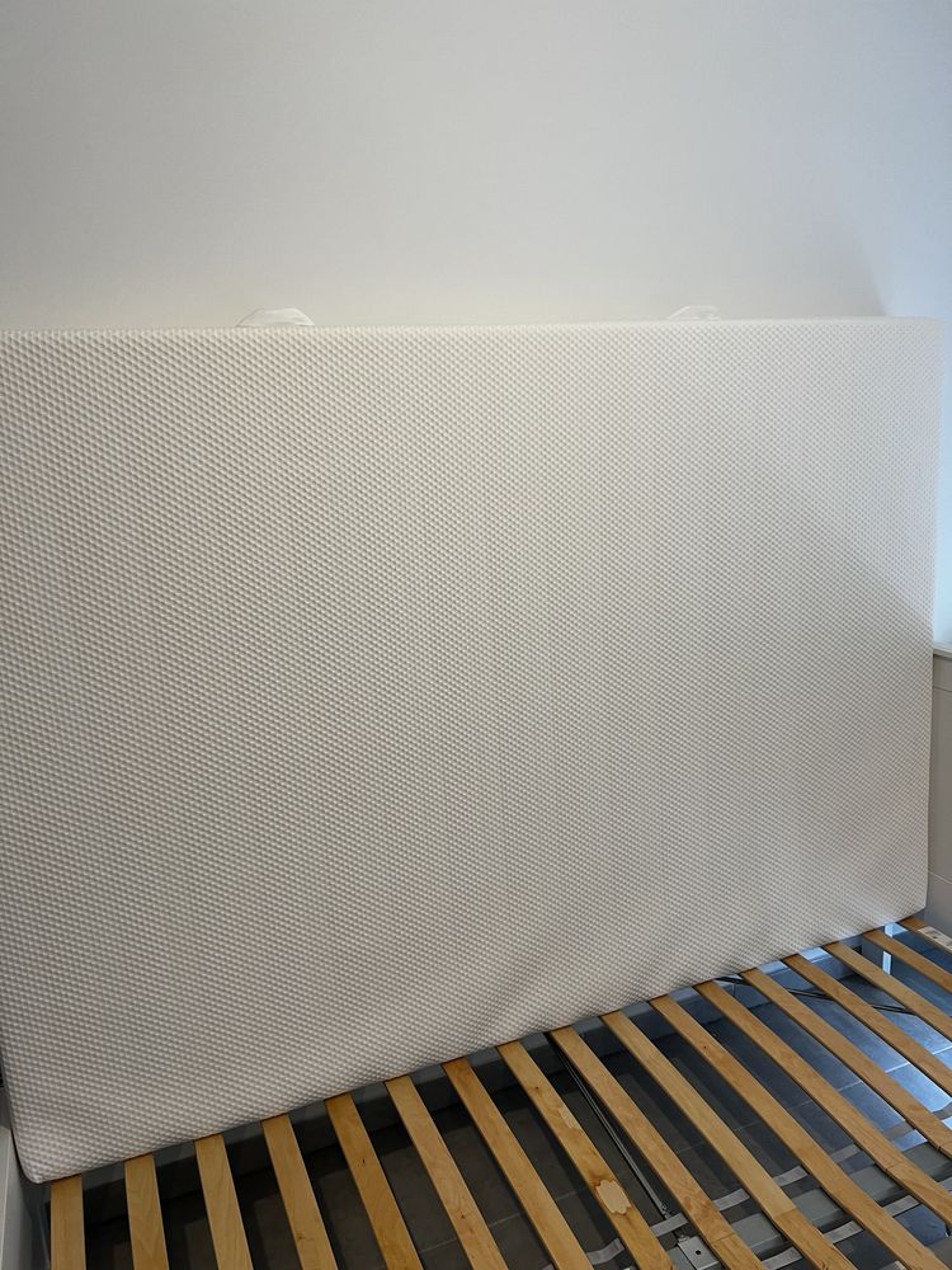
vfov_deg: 67.3
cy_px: 635
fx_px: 953
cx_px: 476
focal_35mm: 26
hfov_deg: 53.1
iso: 64
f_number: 1.5
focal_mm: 5.7
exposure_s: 1/50
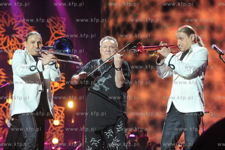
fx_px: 737
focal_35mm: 118
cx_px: 111
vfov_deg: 11.6
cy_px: 74
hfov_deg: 17.3
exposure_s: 1/200
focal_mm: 116
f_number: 5.6
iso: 3200
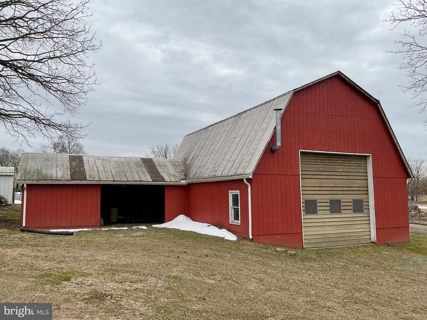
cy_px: 160
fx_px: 358
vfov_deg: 48.2
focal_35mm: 29
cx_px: 214
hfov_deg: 61.7
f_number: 1.8
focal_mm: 3
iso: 16
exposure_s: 1/883
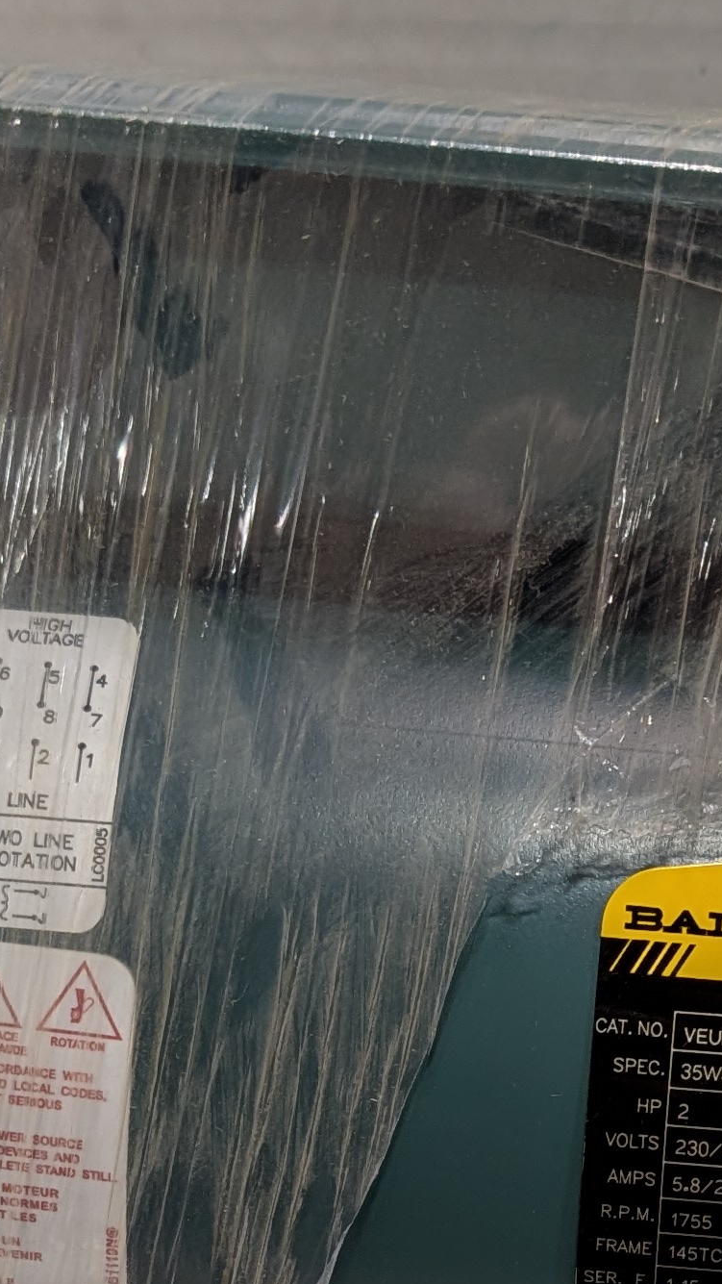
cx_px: 618
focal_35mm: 80
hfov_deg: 15.0
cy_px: 1405
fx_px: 2723
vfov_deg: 24.7
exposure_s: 1/28.3
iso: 23
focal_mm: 6.9
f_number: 1.68
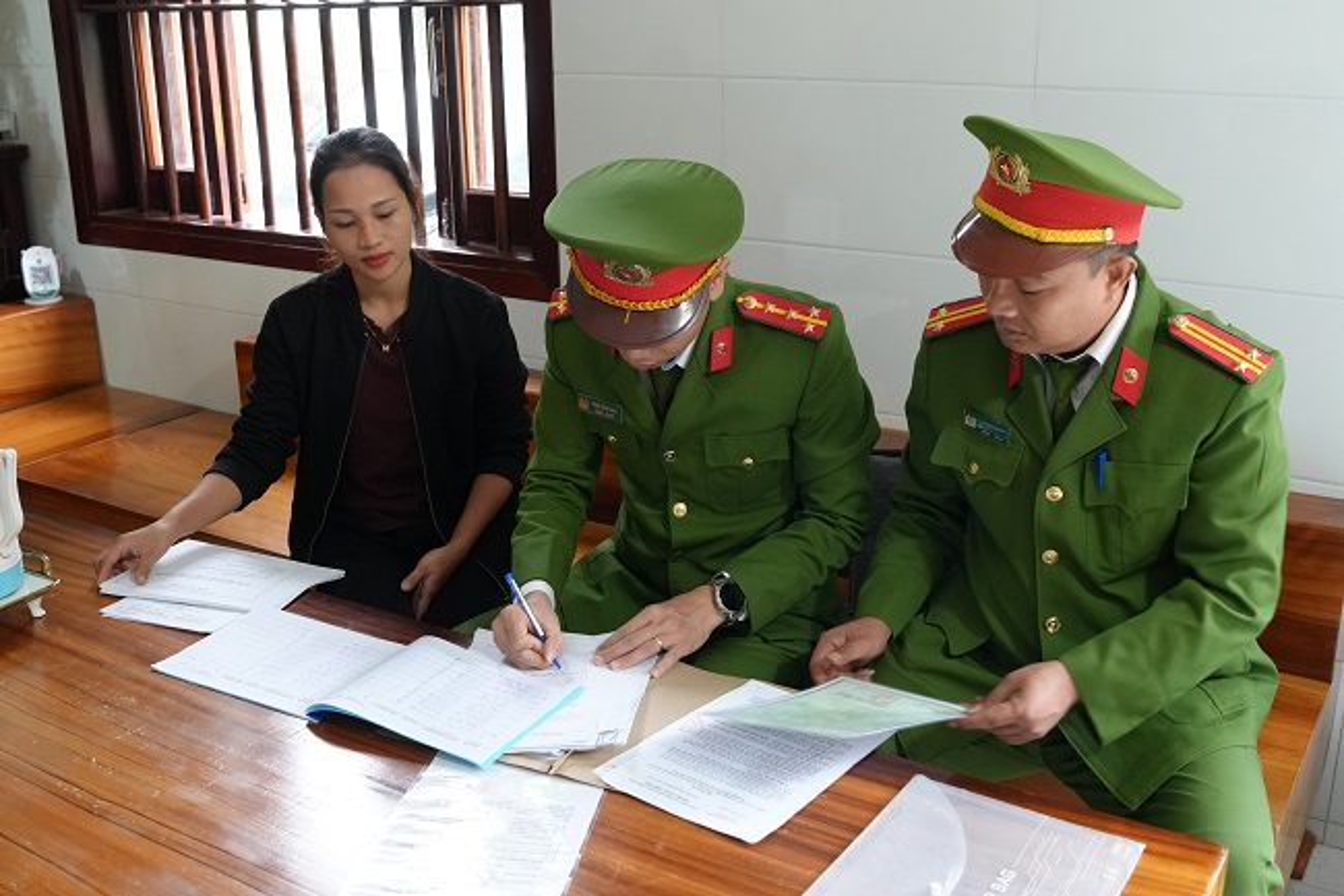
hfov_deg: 53.1
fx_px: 1344
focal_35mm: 36
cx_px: 672
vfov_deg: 36.9
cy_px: 448
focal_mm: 24
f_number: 4
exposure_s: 1/60
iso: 2500
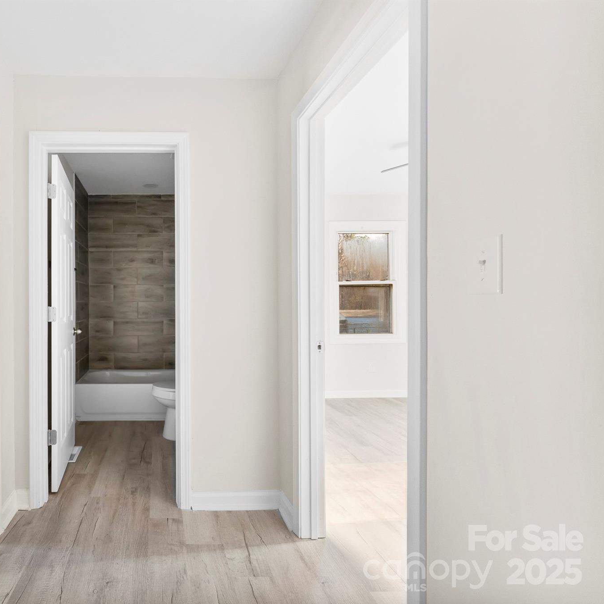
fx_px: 355
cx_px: 159
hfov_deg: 75.5
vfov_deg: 80.7
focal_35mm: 18
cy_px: 304
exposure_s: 1/20
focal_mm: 14
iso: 4000
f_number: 8
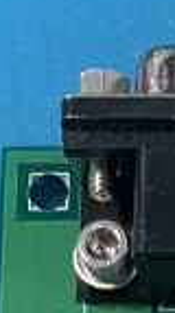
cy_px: 780
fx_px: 1325
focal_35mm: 160
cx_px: 428
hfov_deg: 7.1
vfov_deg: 11.1
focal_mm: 4.25
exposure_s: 1/60
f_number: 1.8
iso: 200
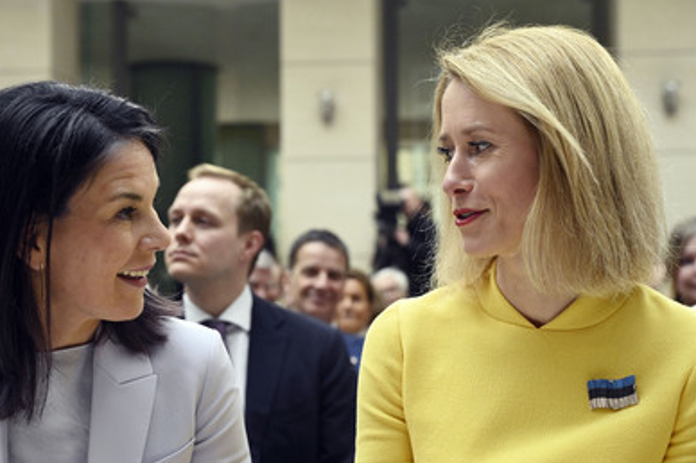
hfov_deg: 28.1
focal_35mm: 72
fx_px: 1391
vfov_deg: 18.9
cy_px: 233
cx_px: 309
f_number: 5
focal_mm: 62
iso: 4000
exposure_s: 1/800
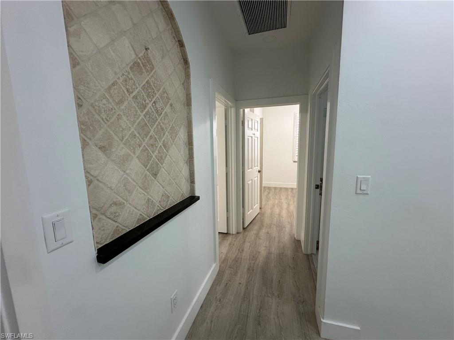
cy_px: 170
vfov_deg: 85.7
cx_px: 227
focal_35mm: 14
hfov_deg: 102.1
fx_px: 184
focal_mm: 2.22
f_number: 2.2
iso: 160
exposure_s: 1/120
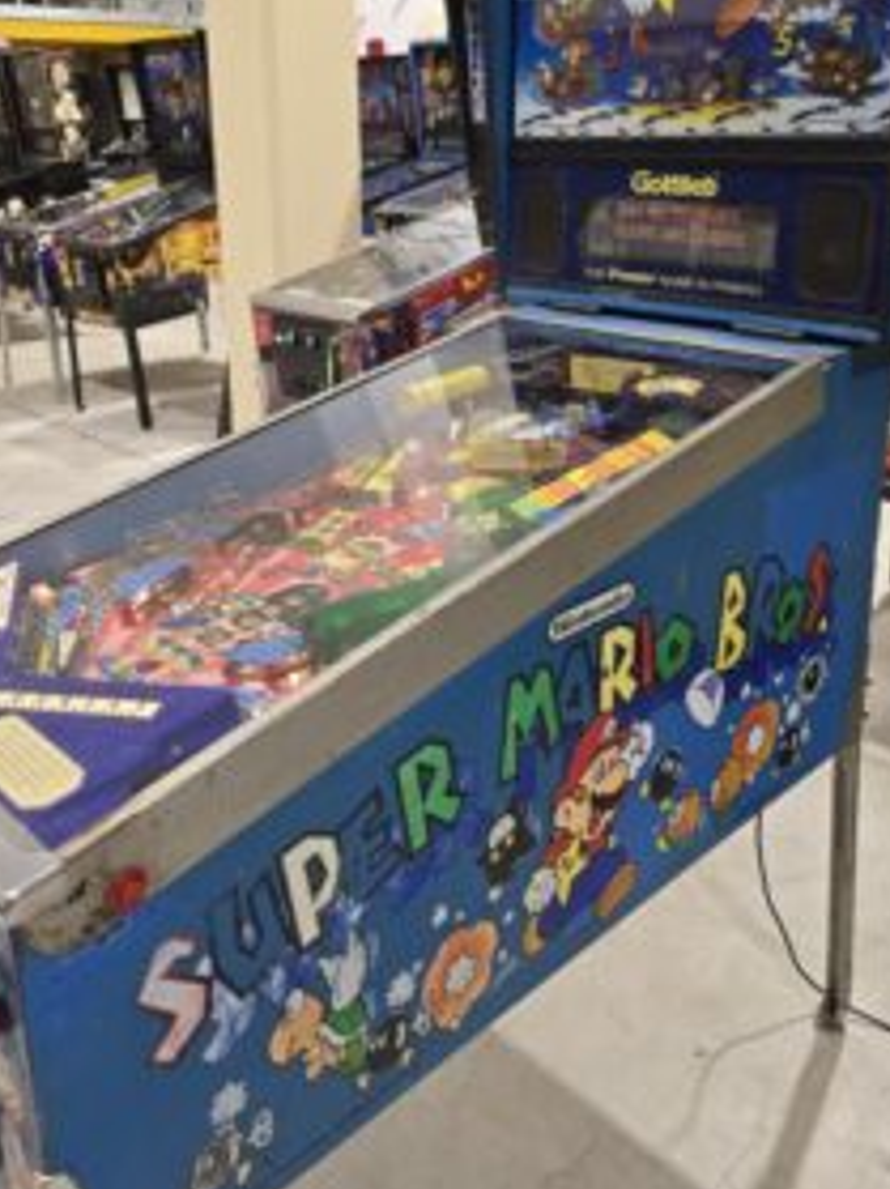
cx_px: 400
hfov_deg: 42.9
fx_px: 1132
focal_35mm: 33
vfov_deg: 55.0
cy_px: 473
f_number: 1.7
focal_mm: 6.3
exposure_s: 1/100
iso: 125
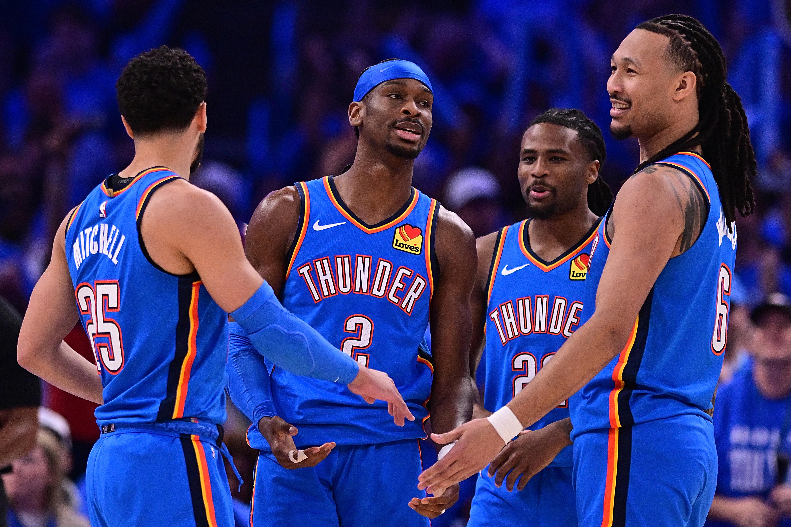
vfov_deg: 3.1
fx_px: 9886
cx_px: 396
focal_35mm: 450
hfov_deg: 4.6
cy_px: 264
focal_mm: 300
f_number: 2.8
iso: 4000
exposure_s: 1/2000
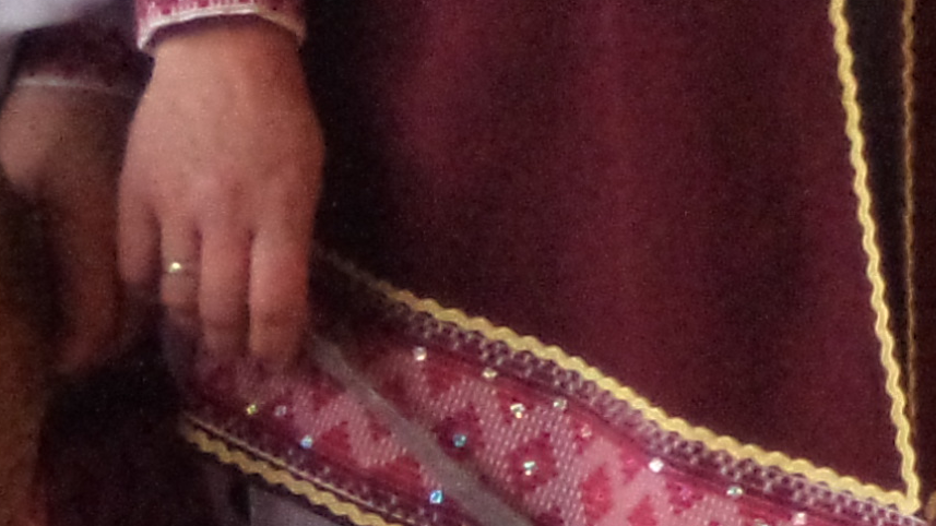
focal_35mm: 583
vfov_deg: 2.1
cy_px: -566
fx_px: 14469
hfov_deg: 3.7
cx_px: 560
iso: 1000
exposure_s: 1/50
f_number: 5.8
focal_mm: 19
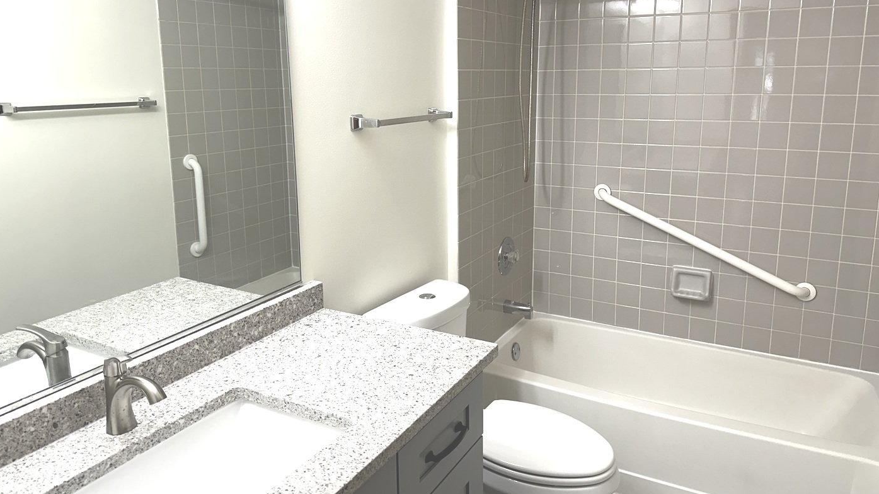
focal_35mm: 27
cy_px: 195
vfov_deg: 42.6
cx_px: 447
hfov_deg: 69.9
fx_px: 629
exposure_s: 1/120
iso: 125
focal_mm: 6.86
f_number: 1.78
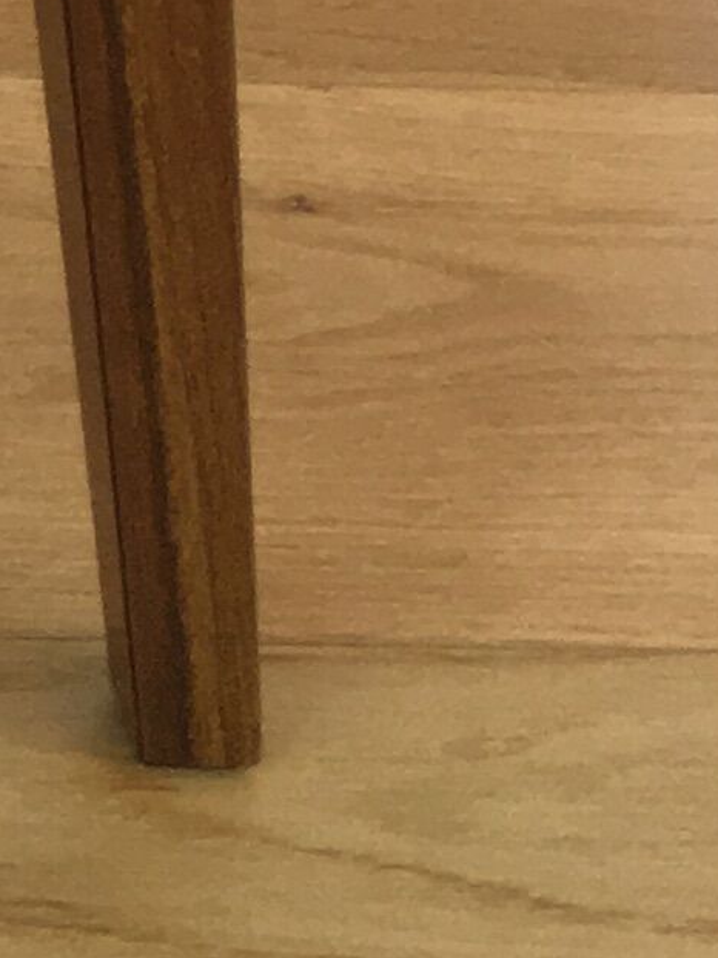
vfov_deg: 9.1
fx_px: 5203
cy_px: -1553
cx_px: -1518
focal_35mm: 188
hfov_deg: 7.0
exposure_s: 1/100
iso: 40
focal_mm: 4.15
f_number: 2.2
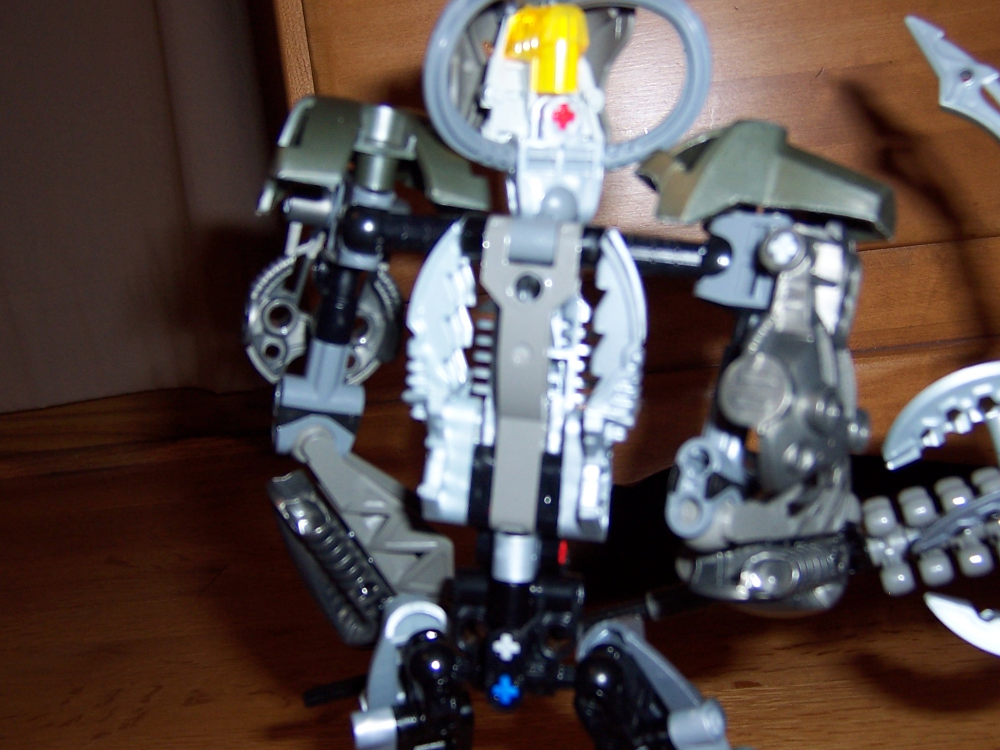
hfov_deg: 47.9
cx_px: 517
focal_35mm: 39
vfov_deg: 36.8
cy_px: 374
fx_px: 1127
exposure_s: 1/60
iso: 80
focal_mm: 5.5
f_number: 2.8
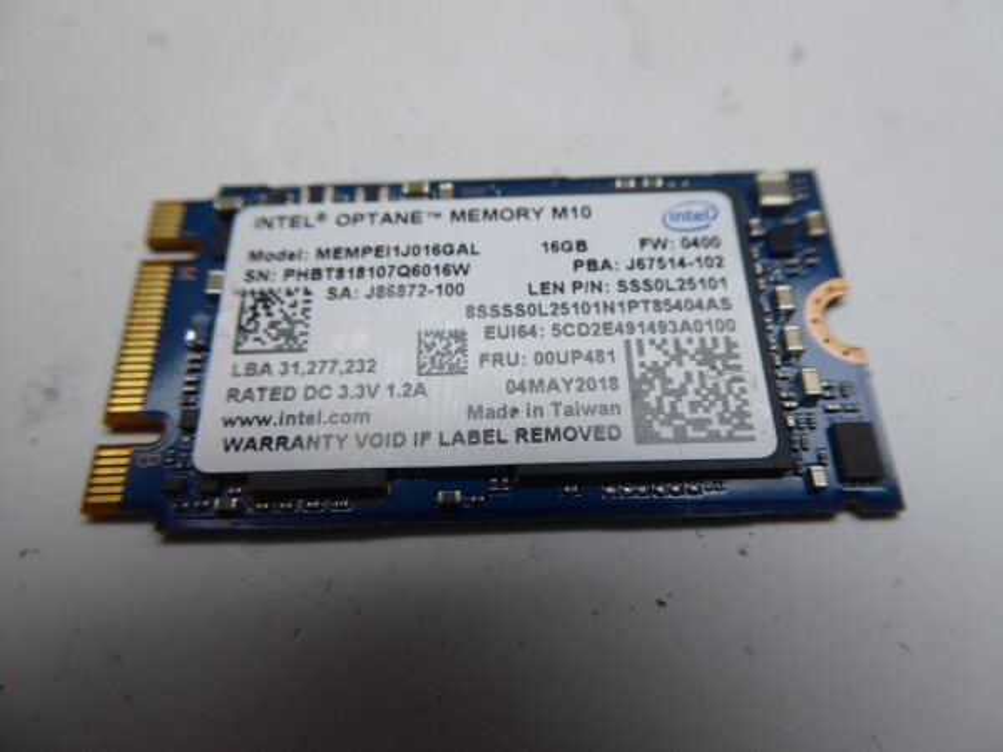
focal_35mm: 25
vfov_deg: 54.9
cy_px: 376
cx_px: 502
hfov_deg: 69.4
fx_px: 724
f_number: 3.3
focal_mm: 4.3
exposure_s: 1/100
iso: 80
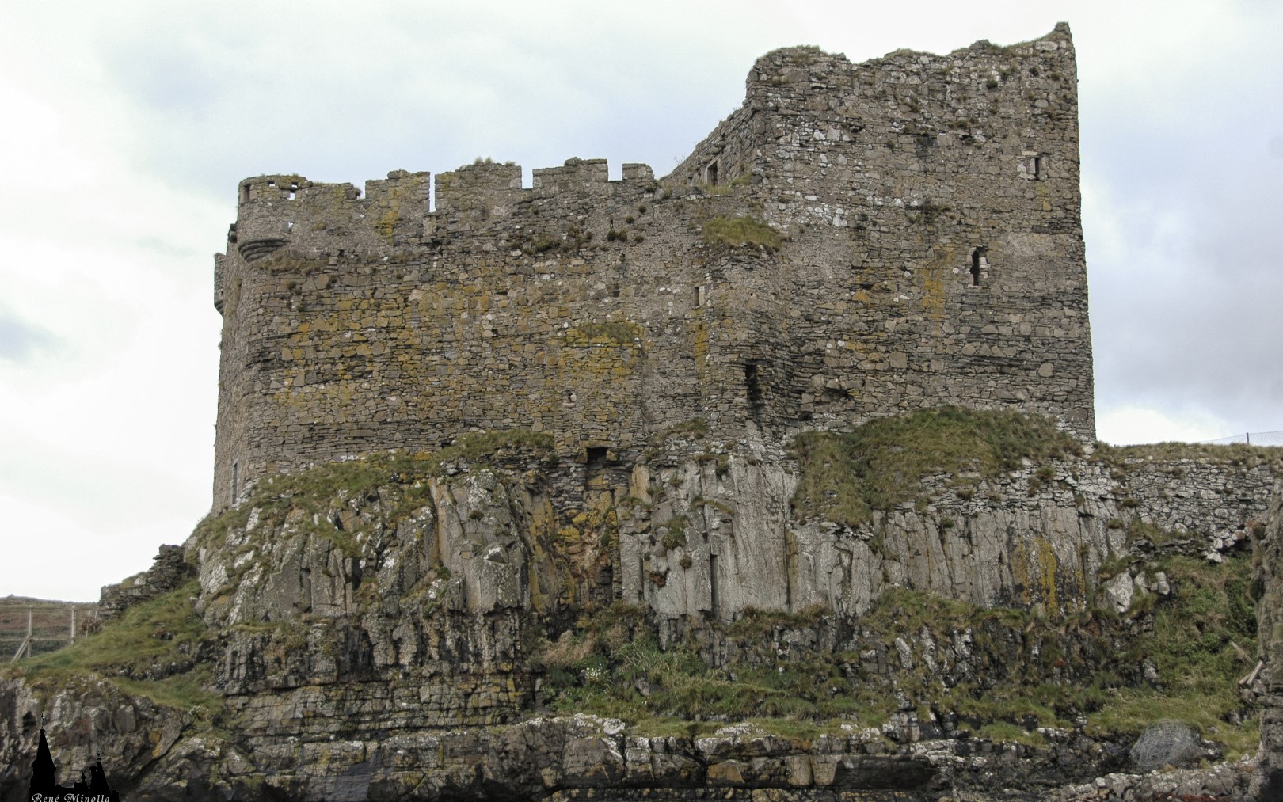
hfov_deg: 41.0
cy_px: 416
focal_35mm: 49
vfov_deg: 26.3
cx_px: 642
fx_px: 1714
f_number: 5.6
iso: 200
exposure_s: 1/100
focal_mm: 32
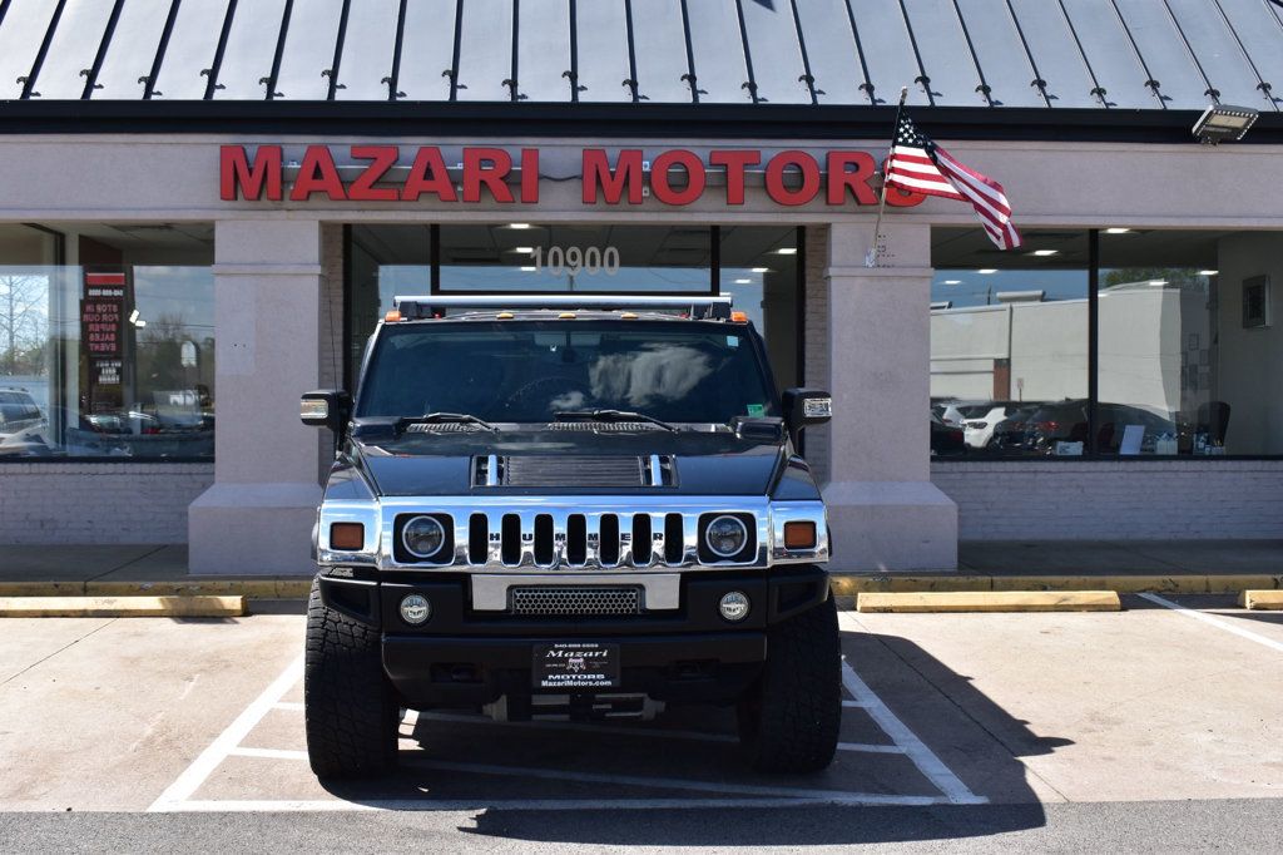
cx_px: 642
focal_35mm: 44
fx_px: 1550
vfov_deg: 30.8
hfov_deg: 45.0
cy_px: 428
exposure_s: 1/400
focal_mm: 29
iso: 400
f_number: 11
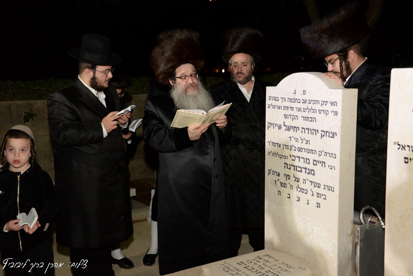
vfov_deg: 29.9
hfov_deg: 43.6
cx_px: 206
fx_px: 516
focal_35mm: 45
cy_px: 138
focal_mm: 45
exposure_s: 1/60
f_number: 5
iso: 2500
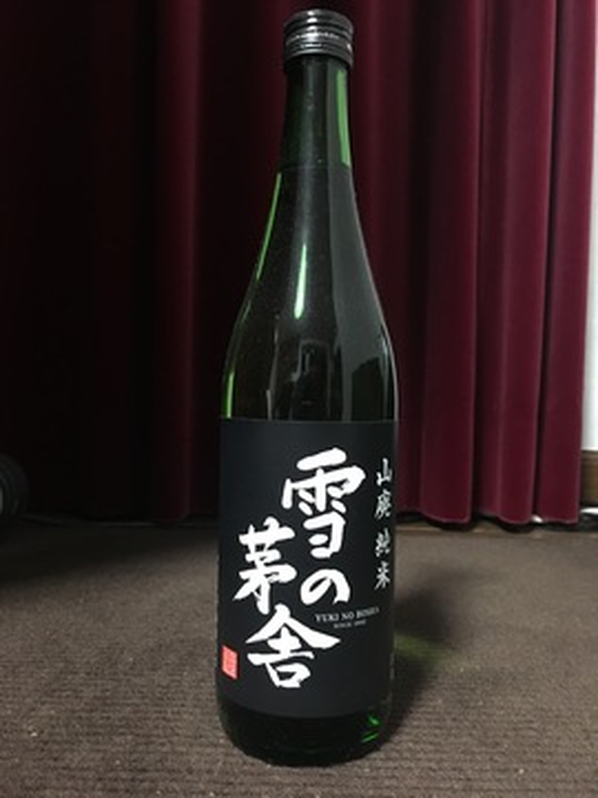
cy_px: 399
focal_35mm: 29
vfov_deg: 61.7
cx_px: 299
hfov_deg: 48.2
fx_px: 668
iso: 500
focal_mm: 4.15
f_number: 2.2
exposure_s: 1/15
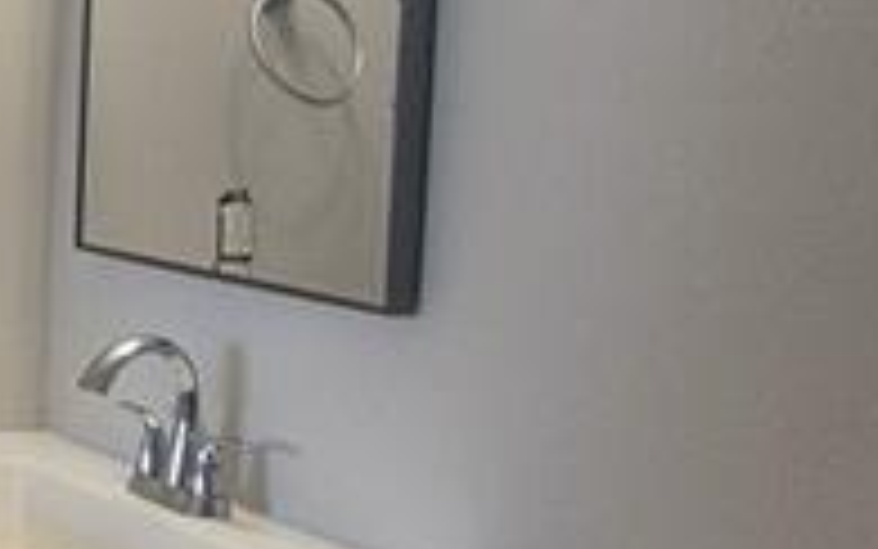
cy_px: 248
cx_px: -279
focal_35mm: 85
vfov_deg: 15.4
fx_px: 2034
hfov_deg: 21.8
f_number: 2.2
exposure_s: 1/60
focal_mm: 1.74
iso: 100
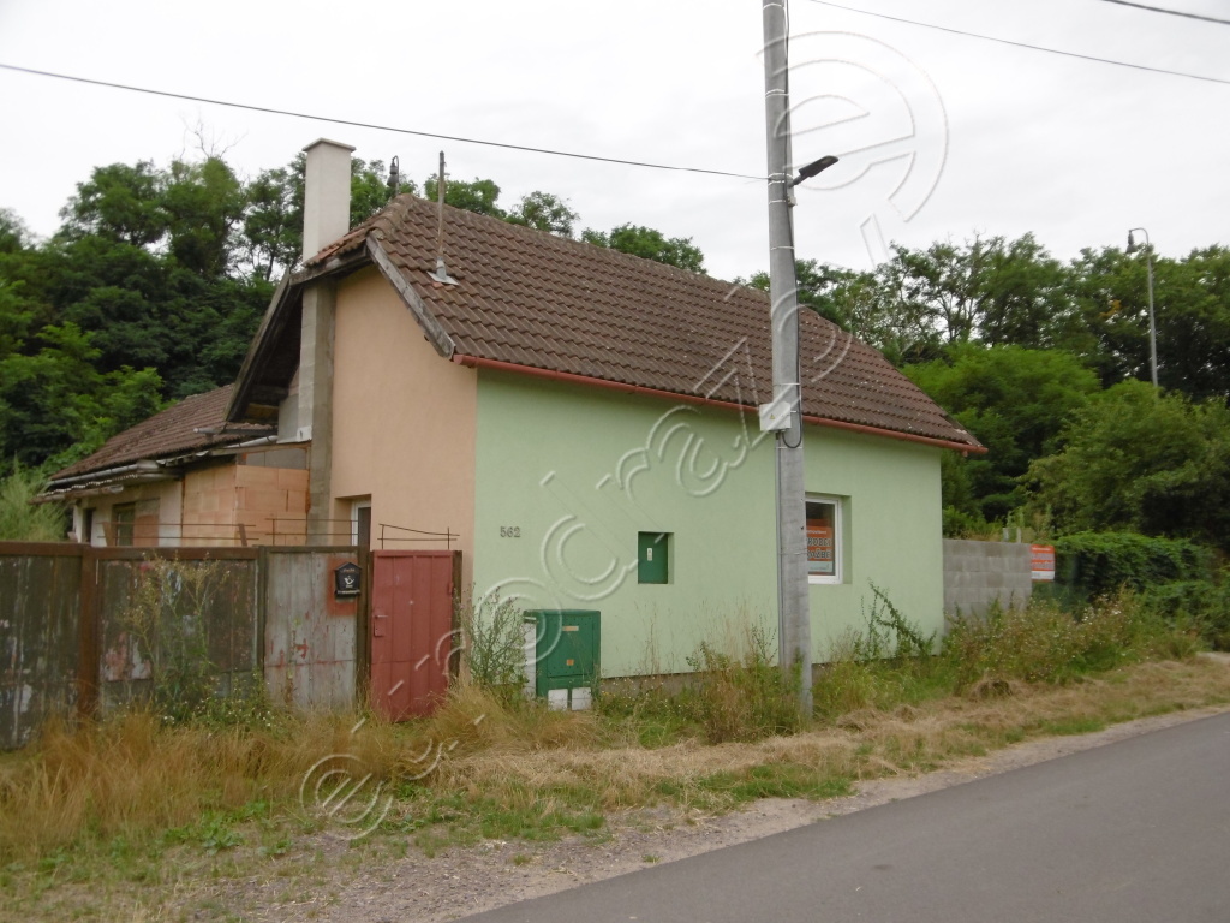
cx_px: 615
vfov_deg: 44.2
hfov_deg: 56.8
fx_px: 1137
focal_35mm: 32
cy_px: 462
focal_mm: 5.8
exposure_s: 1/320
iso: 100
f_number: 3.5
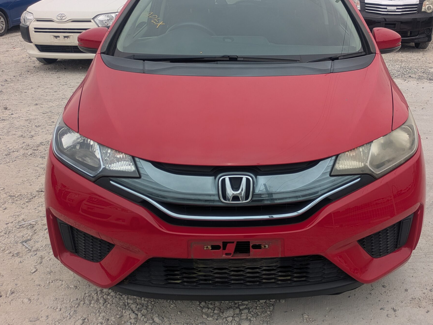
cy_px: 128
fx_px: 450
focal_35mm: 36
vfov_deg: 39.5
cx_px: 256
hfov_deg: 51.1
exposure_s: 1/1247
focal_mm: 5.43
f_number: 1.89
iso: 47
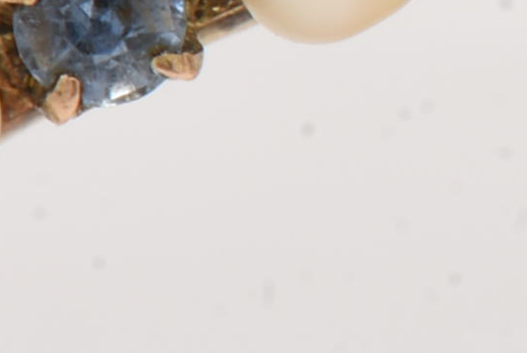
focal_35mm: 709
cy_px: -43
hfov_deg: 2.9
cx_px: 1110
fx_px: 10387
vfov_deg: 1.9
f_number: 22
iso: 100
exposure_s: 1/125
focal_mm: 85
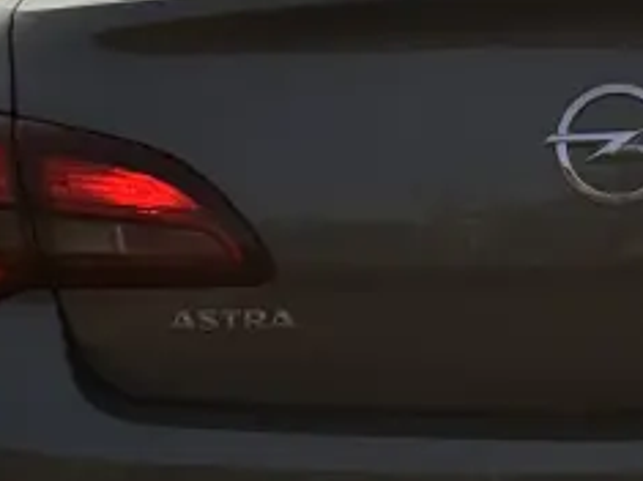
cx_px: 566
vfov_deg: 6.7
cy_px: 260
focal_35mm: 221
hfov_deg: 8.9
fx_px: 4103
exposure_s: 1/7092
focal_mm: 6.76
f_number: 1.78
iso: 64
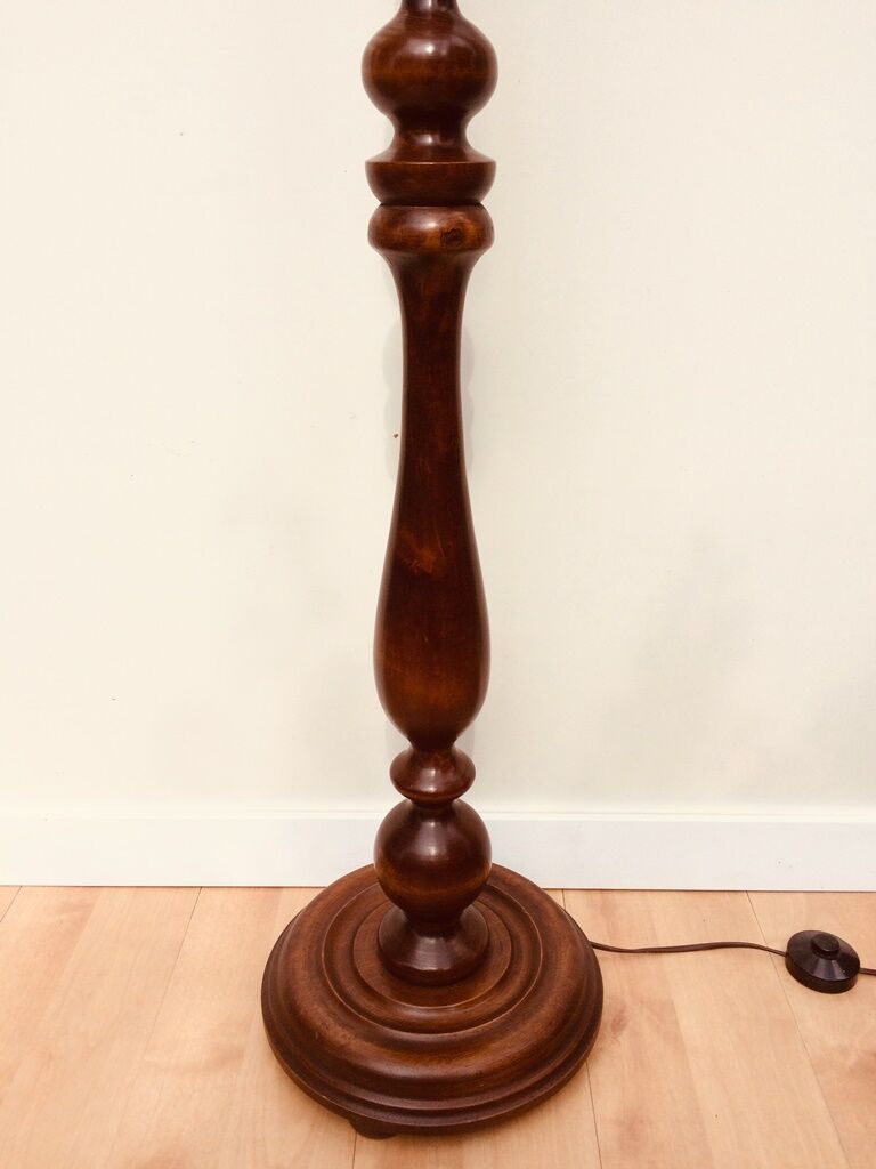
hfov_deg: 48.2
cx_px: 438
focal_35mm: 29
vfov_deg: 61.7
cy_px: 584
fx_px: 979
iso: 32
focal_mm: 4.15
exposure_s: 1/1709
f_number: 2.2
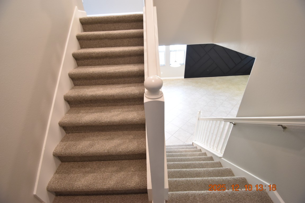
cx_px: 152
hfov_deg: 100.4
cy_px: 102
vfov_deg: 77.3
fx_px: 127
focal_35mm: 15
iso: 800
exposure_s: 1/15
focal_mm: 10
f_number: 3.5
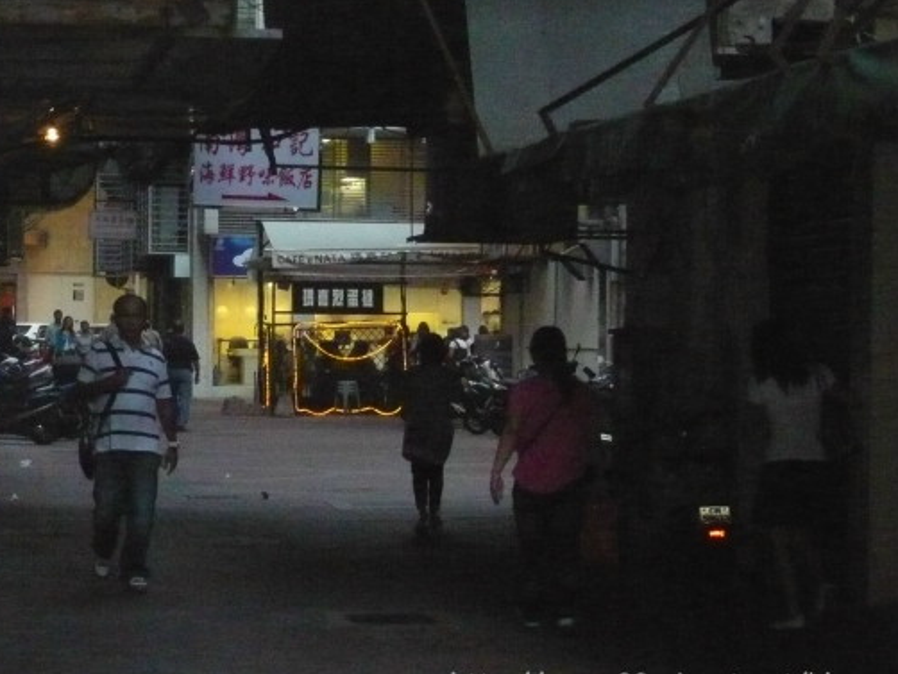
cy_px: 360
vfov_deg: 11.8
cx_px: 410
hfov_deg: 15.6
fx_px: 3270
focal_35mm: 126
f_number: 4.7
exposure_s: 1/50
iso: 800
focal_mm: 12
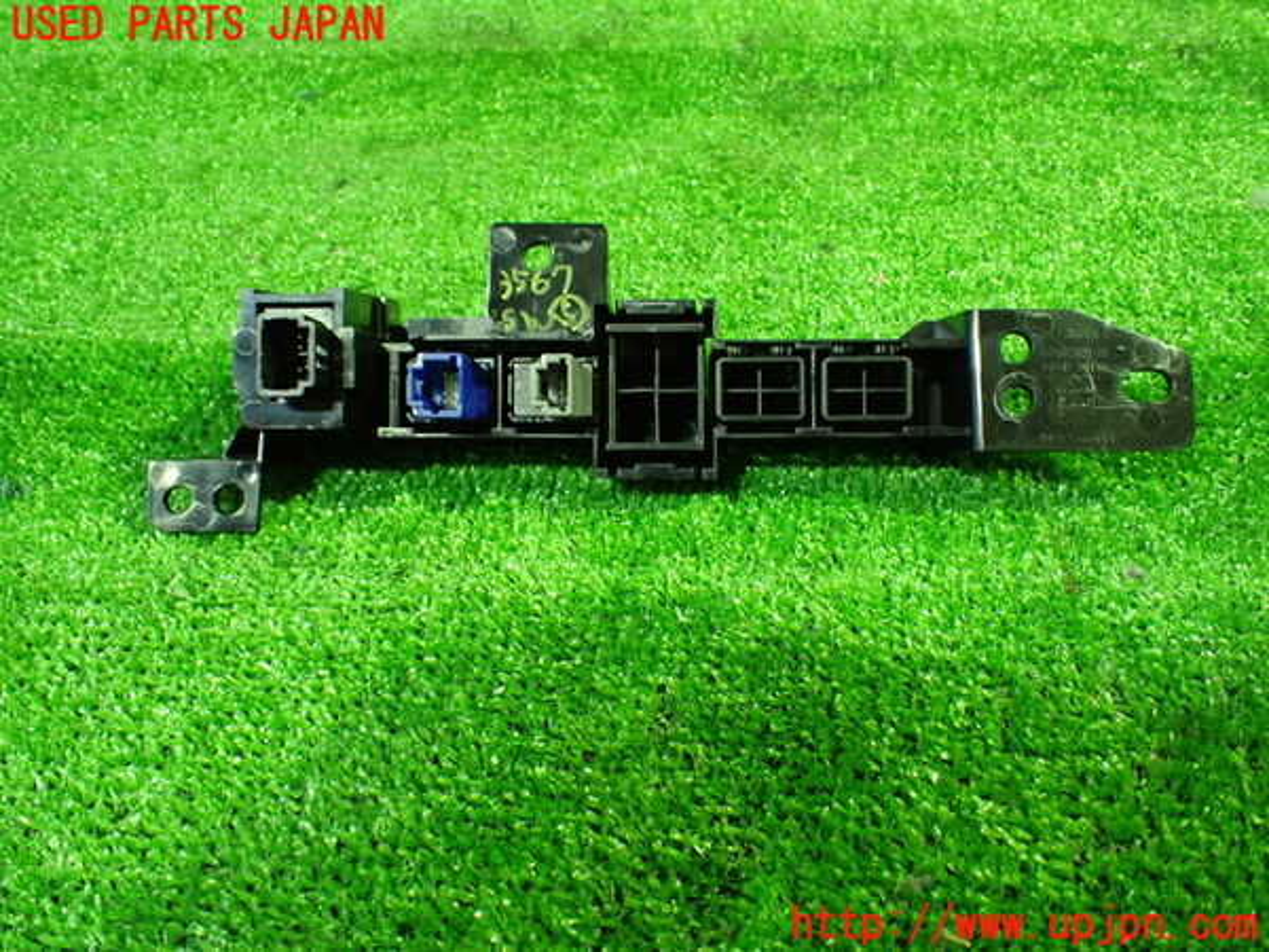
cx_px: 634
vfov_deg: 46.8
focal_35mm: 30
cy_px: 476
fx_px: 1100
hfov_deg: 60.0
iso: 800
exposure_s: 1/30
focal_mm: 5.4
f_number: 2.3
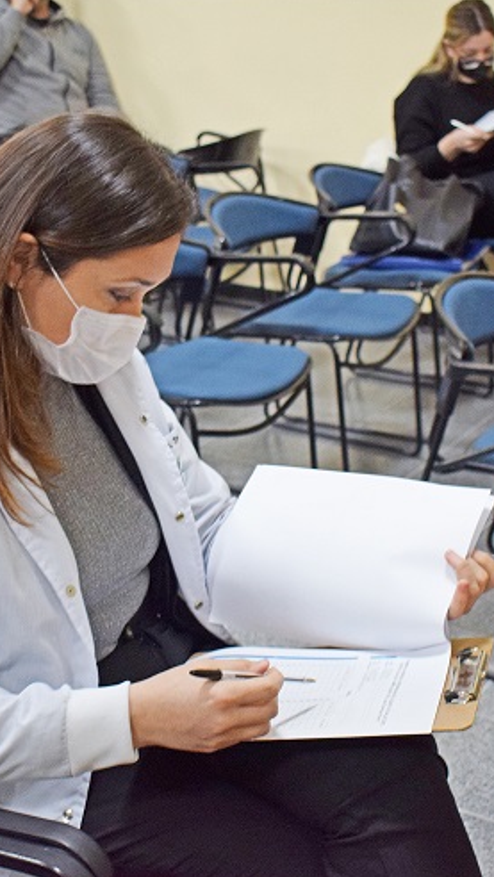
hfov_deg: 18.0
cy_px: 435
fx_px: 1559
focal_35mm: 67
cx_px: 216
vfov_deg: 31.4
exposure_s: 1/15
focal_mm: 28
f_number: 4.2
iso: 6400
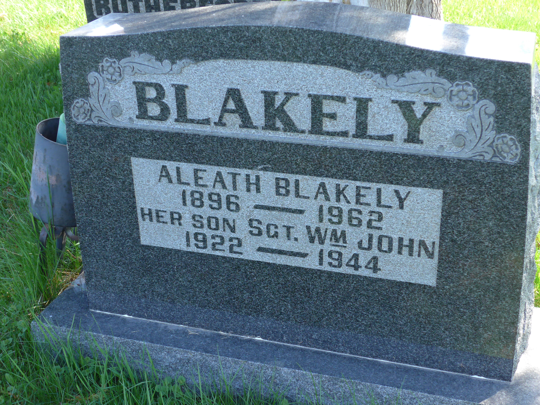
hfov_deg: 36.8
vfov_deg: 28.0
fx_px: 811
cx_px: 270
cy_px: 202
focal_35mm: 52
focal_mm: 10.7
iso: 250
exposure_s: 1/250
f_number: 3.3
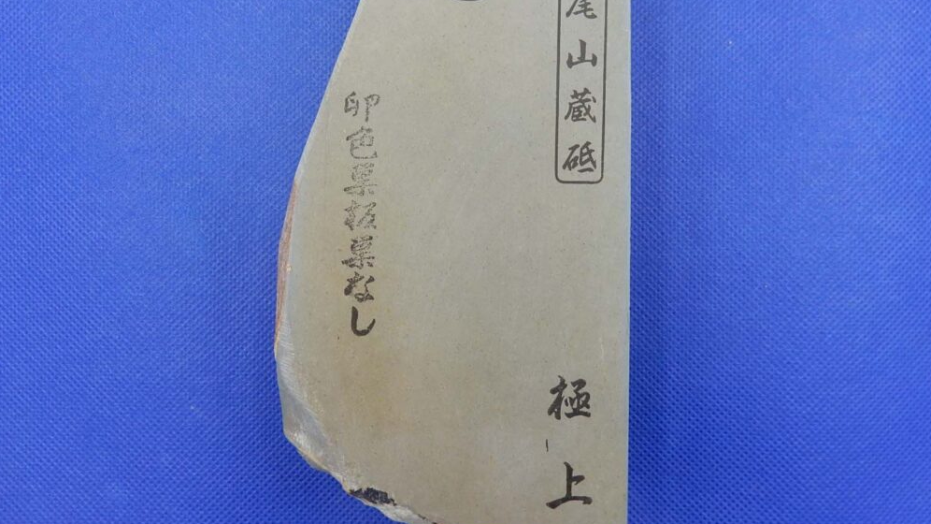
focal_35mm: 28
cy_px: 192
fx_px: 691
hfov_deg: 67.9
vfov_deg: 41.1
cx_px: 474
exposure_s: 1/60
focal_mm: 4.5
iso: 125
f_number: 3.7
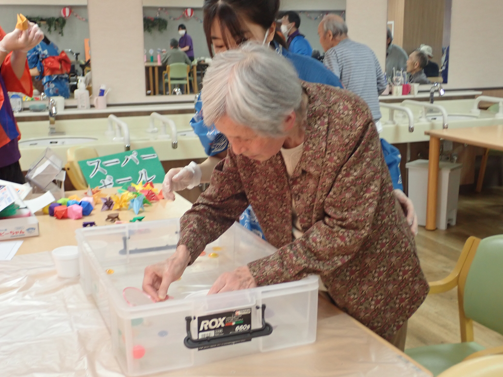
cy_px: 187
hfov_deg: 40.4
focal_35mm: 47
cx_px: 252
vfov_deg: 30.9
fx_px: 683
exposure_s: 1/80
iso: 320
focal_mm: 8.4
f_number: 3.1
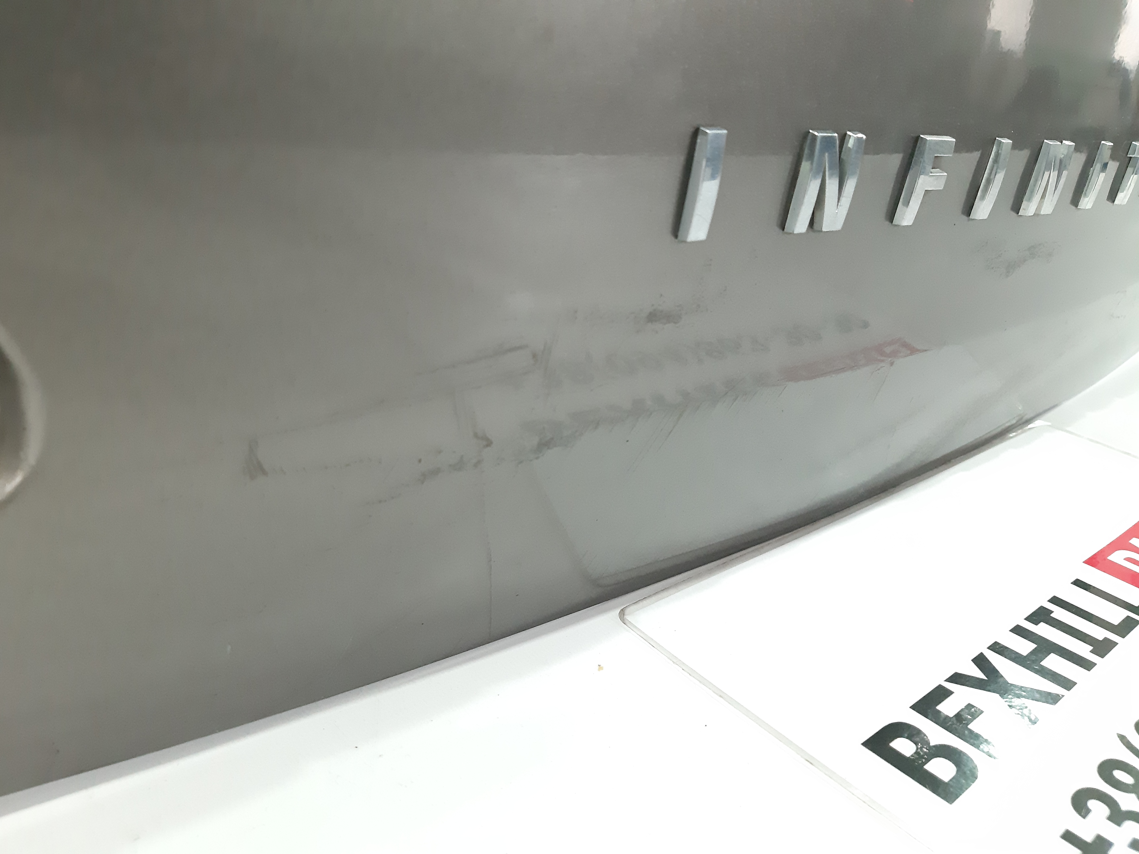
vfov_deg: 51.4
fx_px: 888
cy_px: 427
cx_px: 570
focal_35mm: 27
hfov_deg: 65.3
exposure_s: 1/50
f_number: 1.7
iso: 400
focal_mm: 3.93
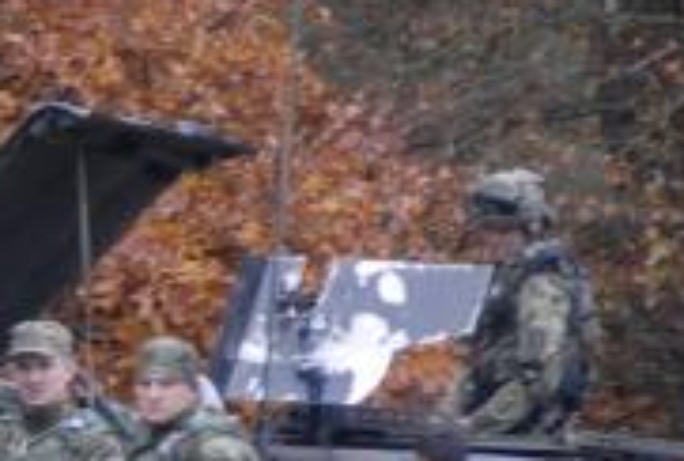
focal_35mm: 715
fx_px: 13626
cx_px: -242
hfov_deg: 2.9
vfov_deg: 1.9
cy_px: 472
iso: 140
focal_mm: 135
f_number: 5.6
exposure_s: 1/50
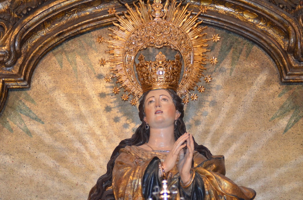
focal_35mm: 117
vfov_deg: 11.7
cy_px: 100
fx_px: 983
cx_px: 152
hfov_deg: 17.5
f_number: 4
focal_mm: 78
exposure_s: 1/60
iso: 2000
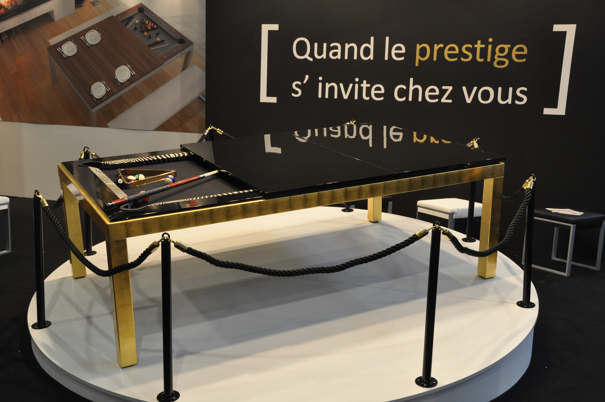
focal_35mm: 40
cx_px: 302
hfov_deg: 48.0
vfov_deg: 32.9
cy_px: 201
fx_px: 680
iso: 800
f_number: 5.6
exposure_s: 1/60
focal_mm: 27
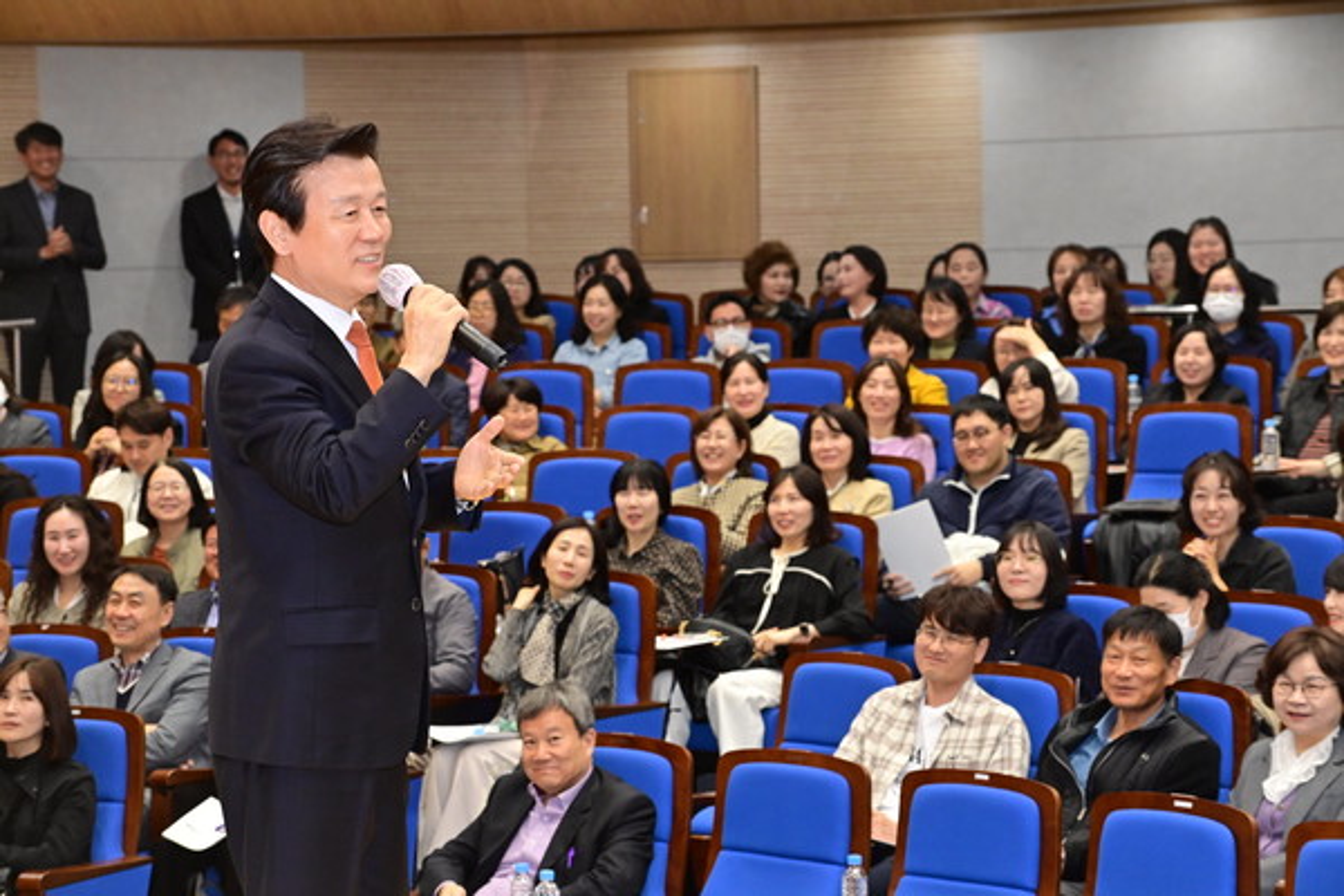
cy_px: 448
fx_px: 4181
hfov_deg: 18.3
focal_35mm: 112
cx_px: 672
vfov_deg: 12.2
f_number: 9
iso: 4000
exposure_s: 1/250
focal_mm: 112
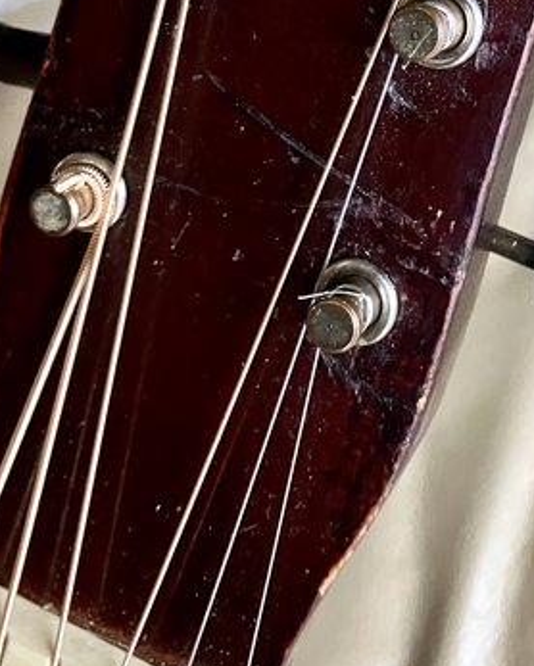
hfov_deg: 24.1
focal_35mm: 63
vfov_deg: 28.5
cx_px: 348
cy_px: 31
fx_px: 1243
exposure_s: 1/30
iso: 500
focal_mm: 3.99
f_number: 1.8
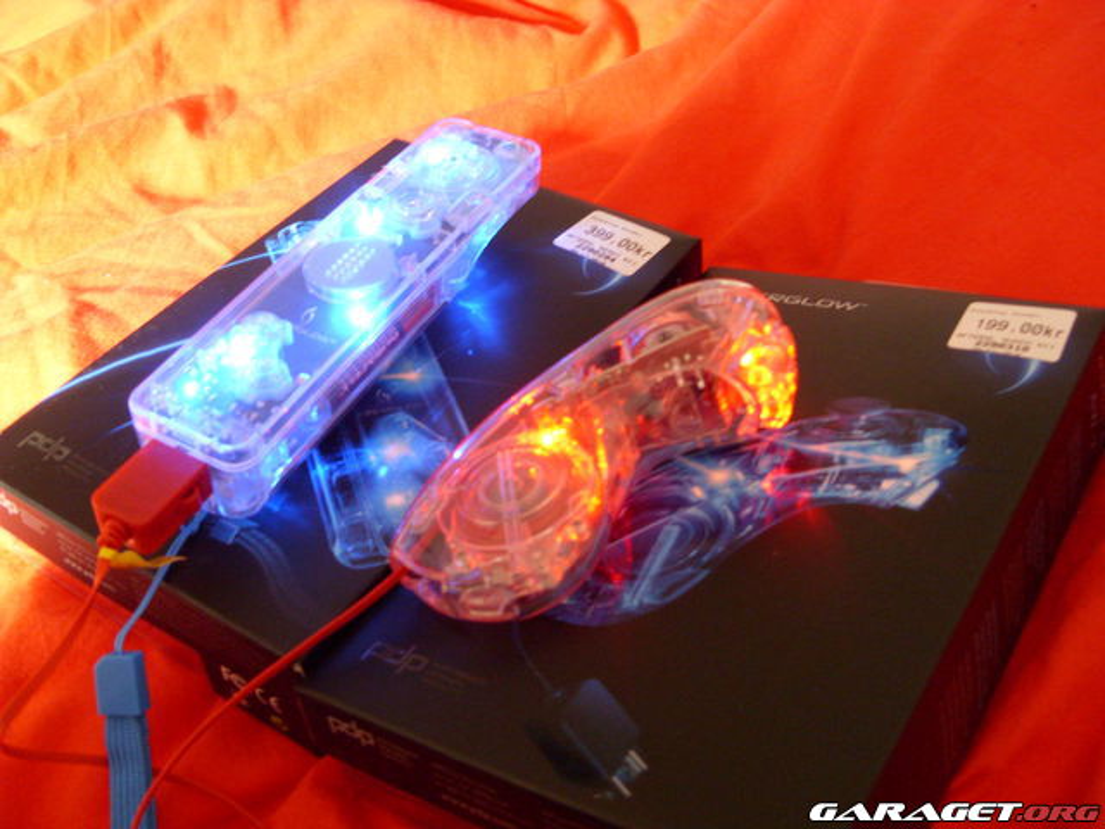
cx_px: 552
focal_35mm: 38
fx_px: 1213
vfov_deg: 37.7
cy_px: 414
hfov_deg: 49.0
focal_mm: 6.3
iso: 300
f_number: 2.8
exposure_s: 1/11
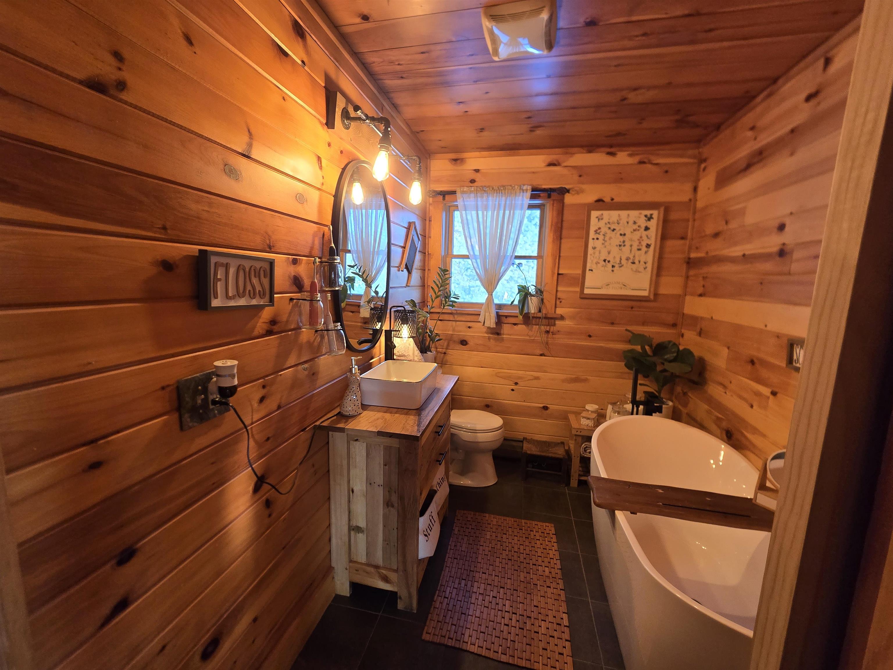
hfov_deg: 106.2
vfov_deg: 89.9
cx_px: 446
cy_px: 335
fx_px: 335
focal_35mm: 13
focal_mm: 2.2
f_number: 2.2
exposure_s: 1/60
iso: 200
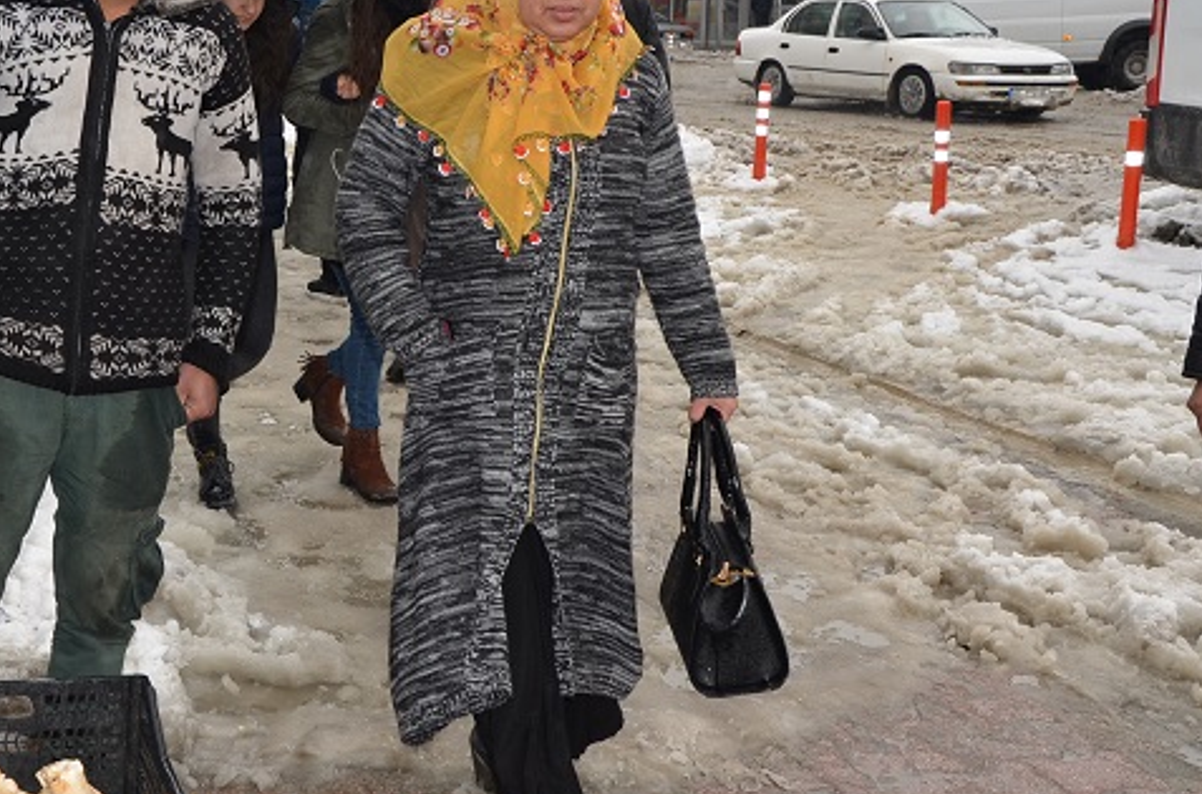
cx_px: 375
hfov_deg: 37.3
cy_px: 342
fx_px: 1754
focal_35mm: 53
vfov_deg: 25.5
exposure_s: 1/250
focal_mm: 25
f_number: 8
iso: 320
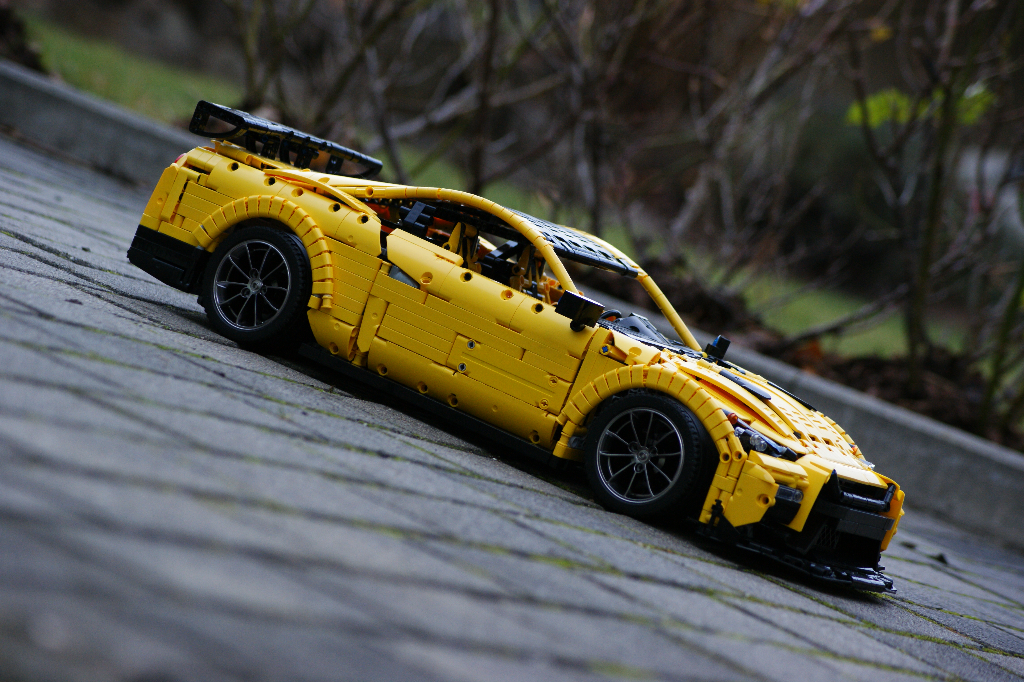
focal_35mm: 150
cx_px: 512
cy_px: 341
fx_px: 4264
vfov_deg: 9.1
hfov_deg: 13.7
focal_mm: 100
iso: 400
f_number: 5
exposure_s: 1/200
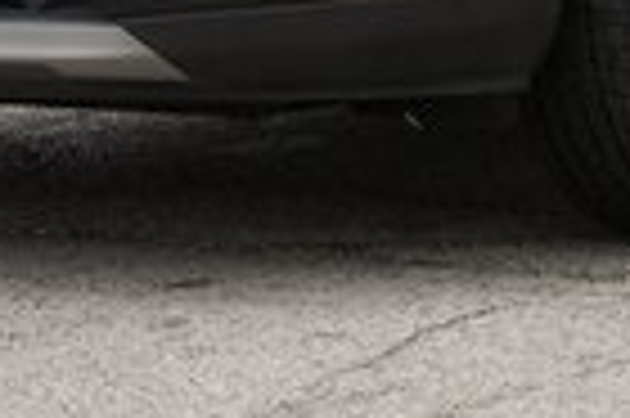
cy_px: -524
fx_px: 6310
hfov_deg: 5.7
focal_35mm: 361
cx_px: 621
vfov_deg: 3.7
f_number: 4.5
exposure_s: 1/80
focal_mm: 79
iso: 100
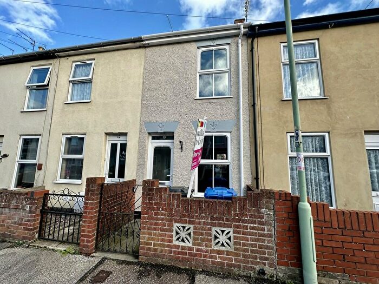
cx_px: 190
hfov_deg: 102.1
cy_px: 142
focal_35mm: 14
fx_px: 153
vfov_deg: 85.7
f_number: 2.2
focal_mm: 2.22
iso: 40
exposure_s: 1/729
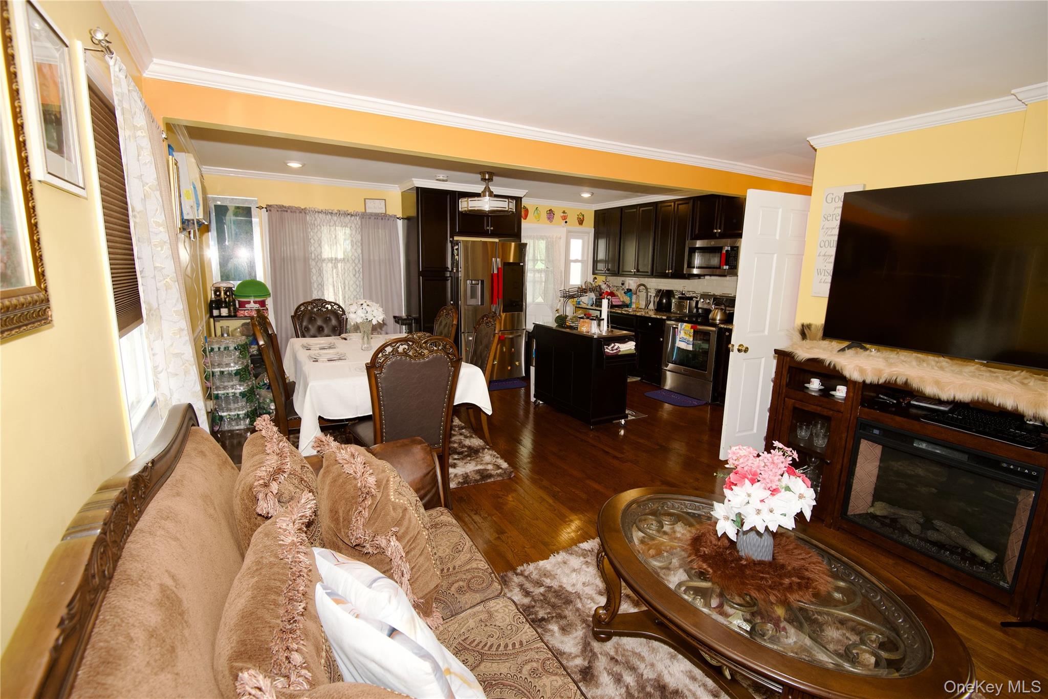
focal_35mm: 16
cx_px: 524
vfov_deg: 73.8
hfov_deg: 96.7
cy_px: 350
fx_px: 466
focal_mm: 16
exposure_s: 1/80
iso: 400
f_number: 6.3
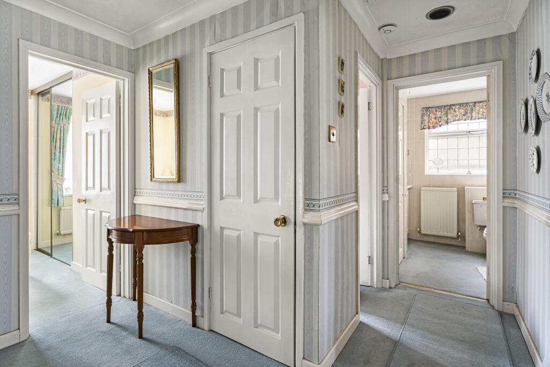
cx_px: 275
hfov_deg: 90.6
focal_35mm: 18
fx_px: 272
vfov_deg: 68.0
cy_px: 184
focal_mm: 17.8
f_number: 8
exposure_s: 1/2
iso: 400
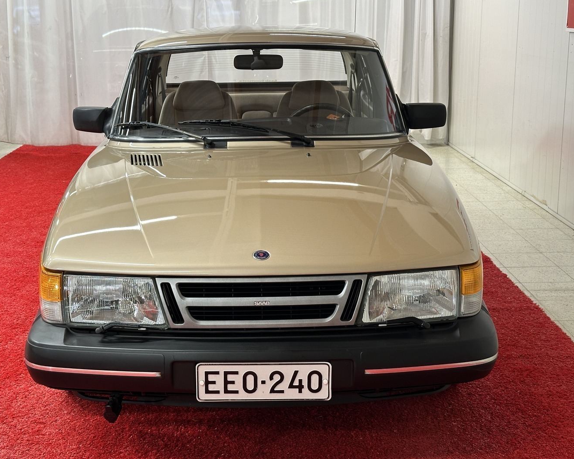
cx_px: 265
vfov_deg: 29.7
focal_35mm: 51
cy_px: 226
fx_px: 866
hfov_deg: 36.6
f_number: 1.78
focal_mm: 6.86
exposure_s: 1/50
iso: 64
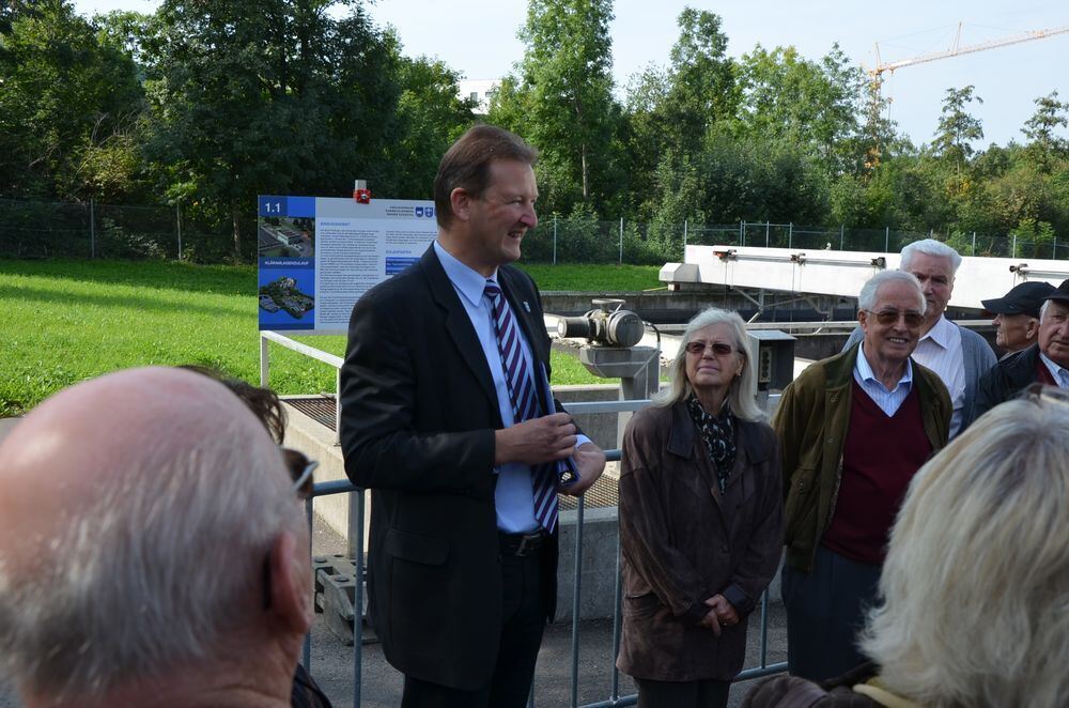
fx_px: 1244
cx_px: 534
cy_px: 354
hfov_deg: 46.5
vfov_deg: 31.7
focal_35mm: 42
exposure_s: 1/250
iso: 200
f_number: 8
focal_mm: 28
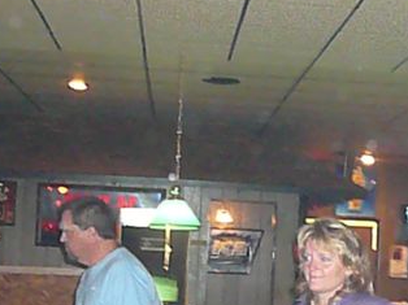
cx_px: 299
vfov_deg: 17.2
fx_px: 1001
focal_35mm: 85
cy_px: 254
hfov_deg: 22.8
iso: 1600
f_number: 3.1
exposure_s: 1/30
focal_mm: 6.1
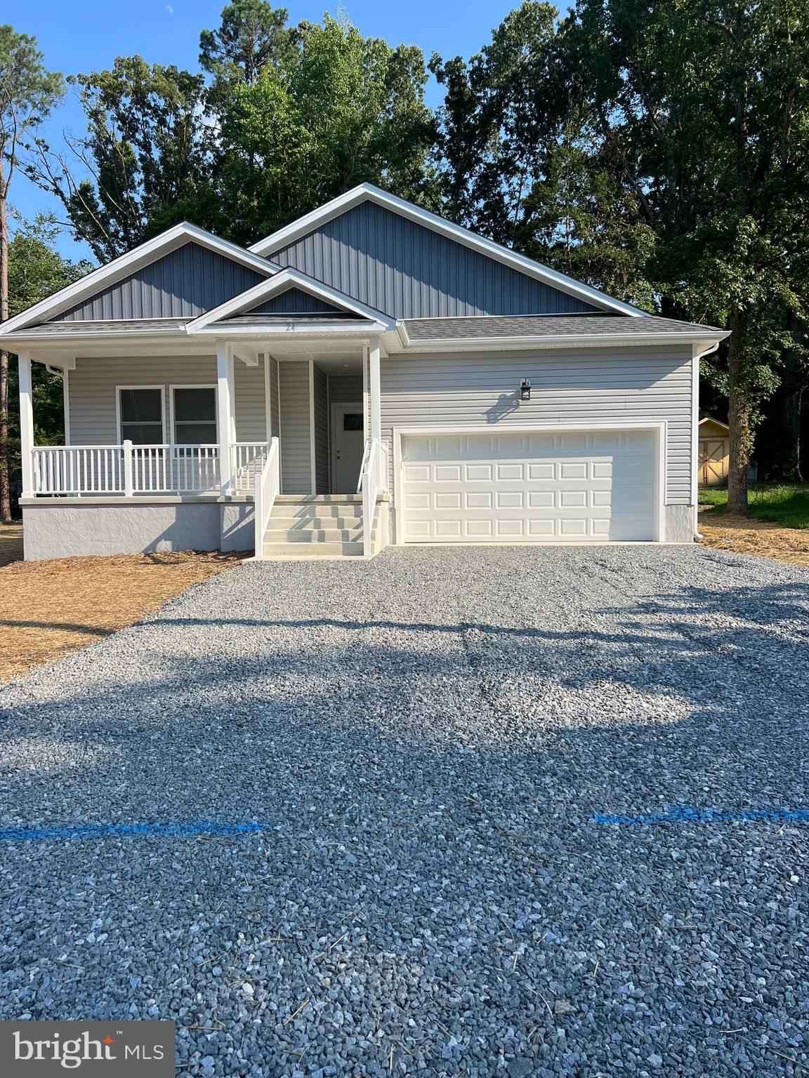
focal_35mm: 26
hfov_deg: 53.1
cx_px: 404
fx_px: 810
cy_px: 539
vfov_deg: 67.3
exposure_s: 1/2632
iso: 50
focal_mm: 5.7
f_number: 1.5
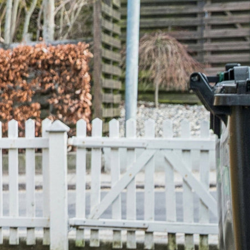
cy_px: 270
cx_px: -570
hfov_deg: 8.8
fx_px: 1233
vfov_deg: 11.4
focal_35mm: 151
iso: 250
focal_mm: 26.5
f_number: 6.3
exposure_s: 1/100
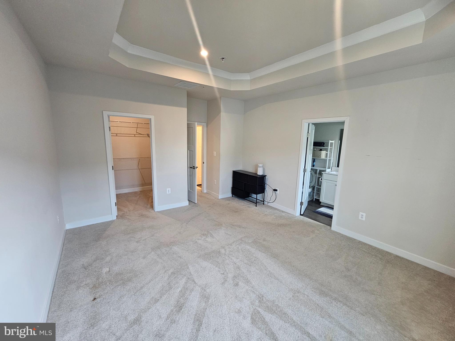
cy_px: 170
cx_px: 228
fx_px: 171
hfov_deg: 106.2
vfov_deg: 89.9
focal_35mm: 13
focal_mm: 2.2
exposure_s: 1/60
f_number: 2.2
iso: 200
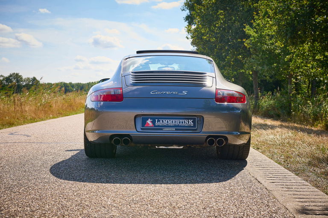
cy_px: 109
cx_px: 164
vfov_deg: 26.9
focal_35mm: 50
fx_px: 455
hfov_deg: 39.6
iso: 640
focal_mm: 50
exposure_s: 1/1600
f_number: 5.6
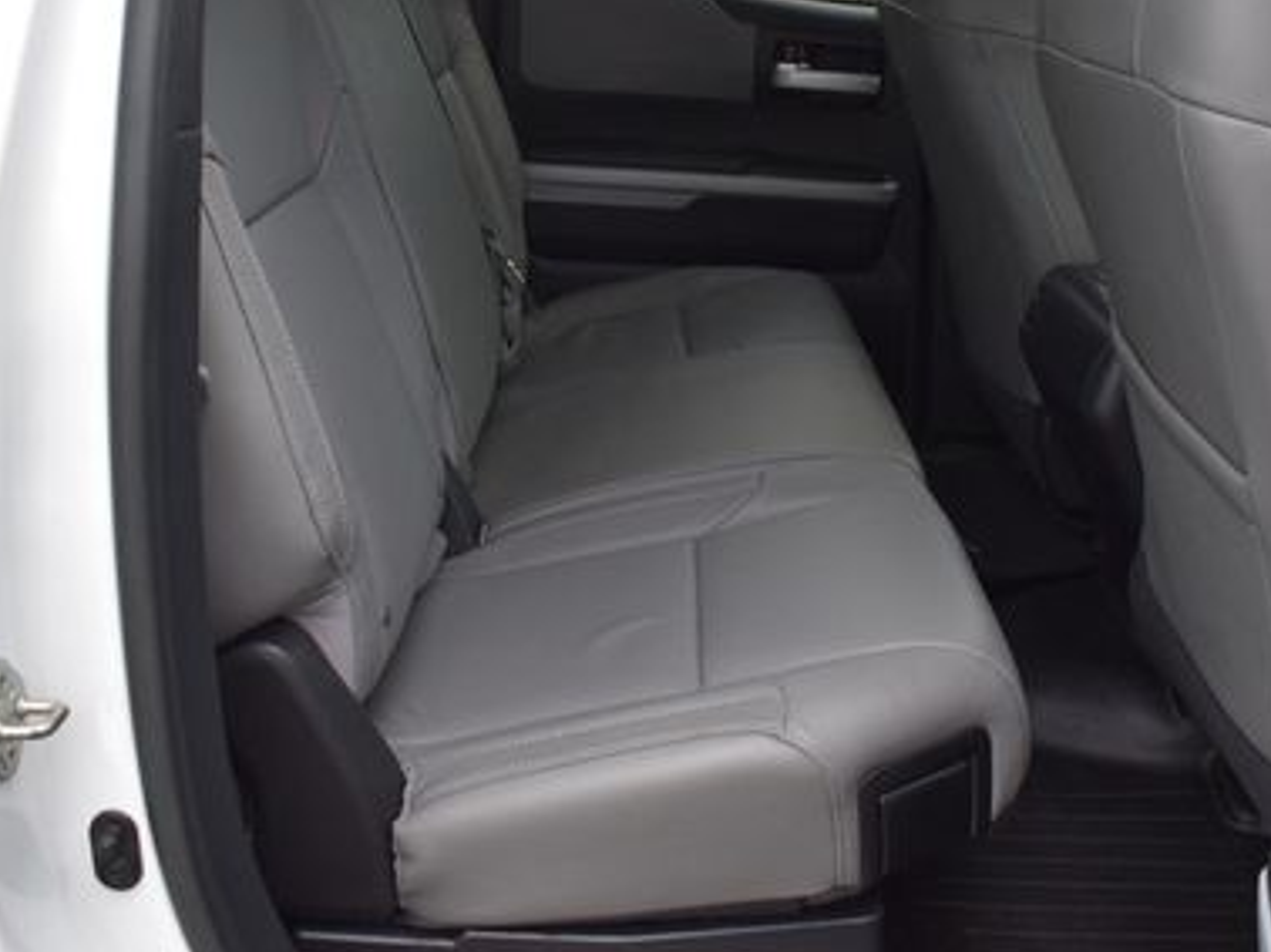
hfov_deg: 42.9
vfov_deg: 32.4
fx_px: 1615
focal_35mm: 44
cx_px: 723
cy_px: 274
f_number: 5.6
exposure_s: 1/250
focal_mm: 18
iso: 320
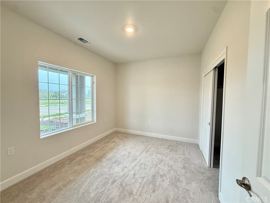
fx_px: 109
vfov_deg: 85.7
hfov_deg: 102.1
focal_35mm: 14
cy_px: 102
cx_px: 135
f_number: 2.2
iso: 500
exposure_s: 1/120
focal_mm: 2.22
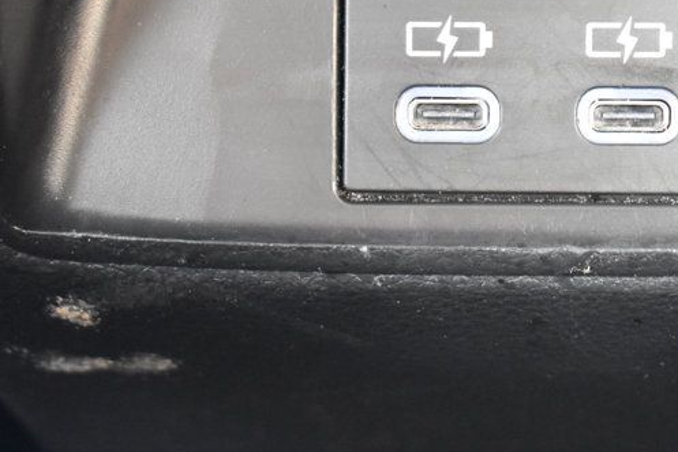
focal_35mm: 139
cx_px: 524
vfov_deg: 9.8
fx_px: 2617
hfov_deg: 14.7
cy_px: 53
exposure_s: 1/20
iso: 3200
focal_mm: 45
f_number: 5
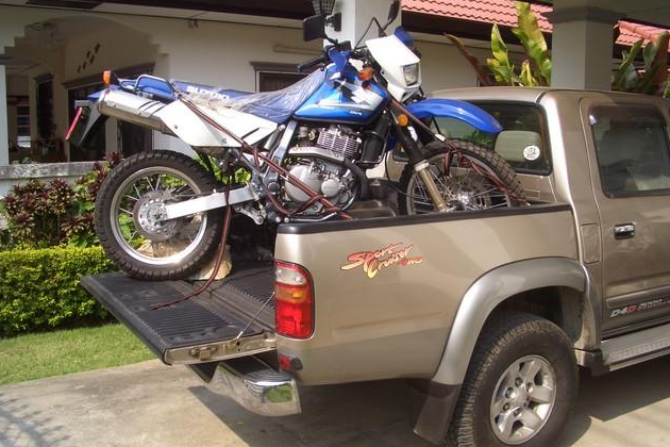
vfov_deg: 35.9
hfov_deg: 51.9
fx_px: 689
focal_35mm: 37
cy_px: 218
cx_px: 337
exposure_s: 1/200
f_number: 4.3
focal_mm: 5.8
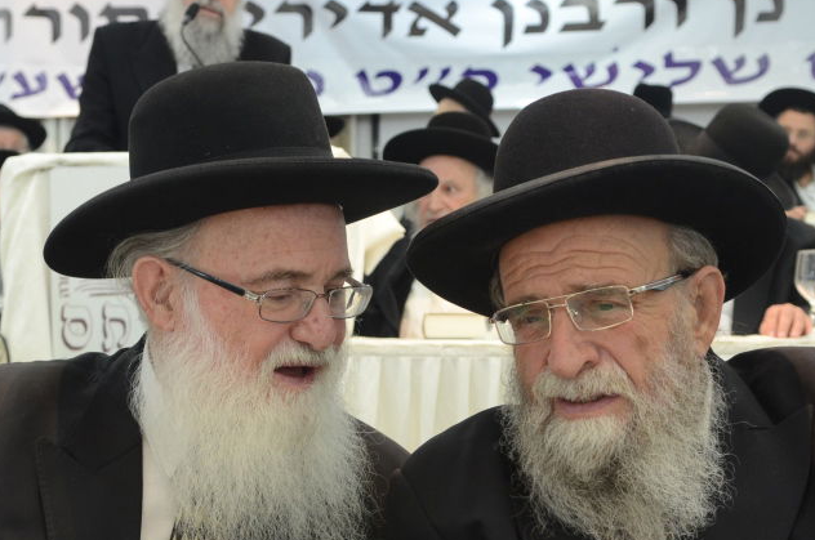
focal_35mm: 68
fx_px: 1537
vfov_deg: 19.8
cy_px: 397
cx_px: 344
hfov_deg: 29.7
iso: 1000
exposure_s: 1/60
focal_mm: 28
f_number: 4
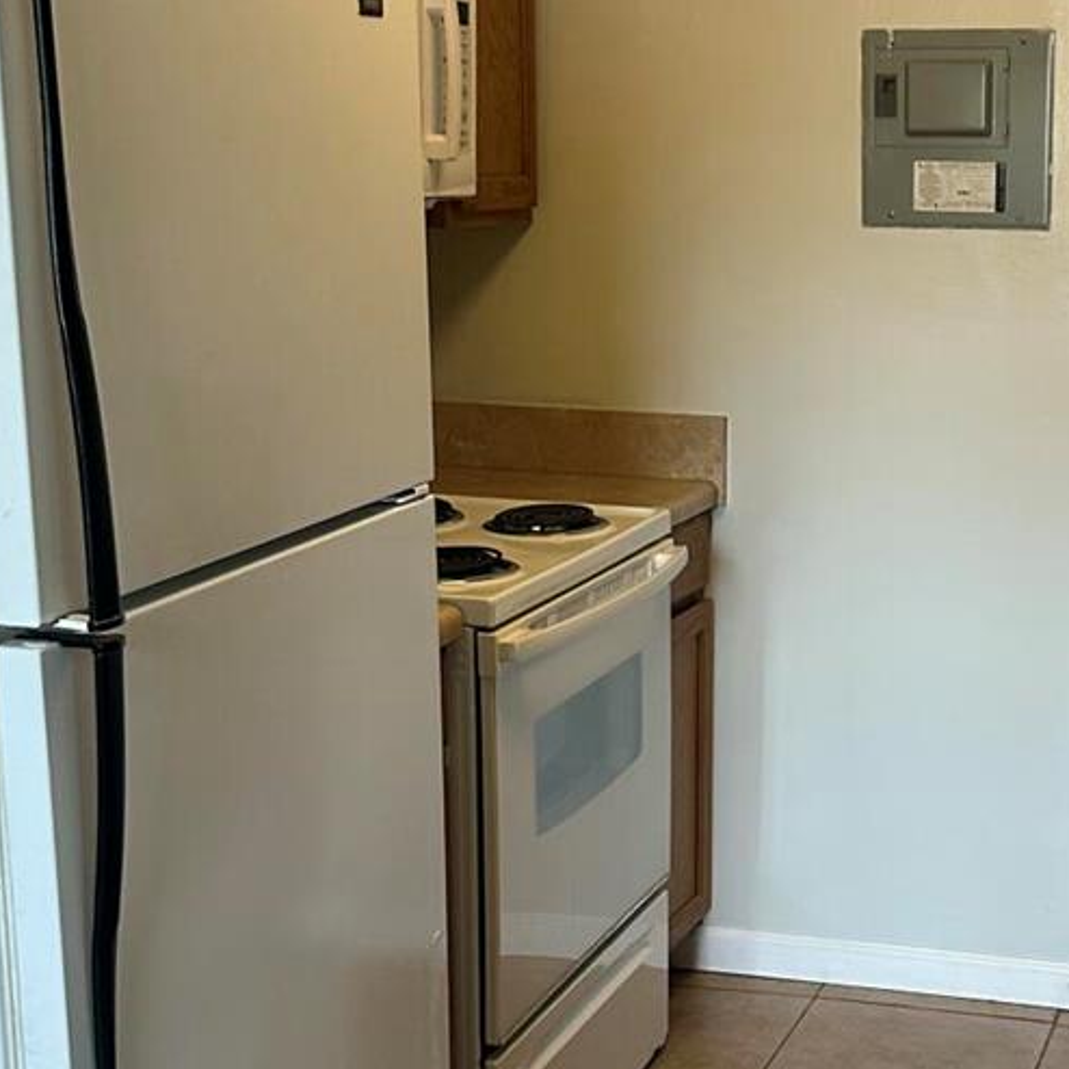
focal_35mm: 66
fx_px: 2306
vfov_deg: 26.0
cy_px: 688
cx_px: 911
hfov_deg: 25.5
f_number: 1.78
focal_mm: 6.86
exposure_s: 1/120
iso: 200
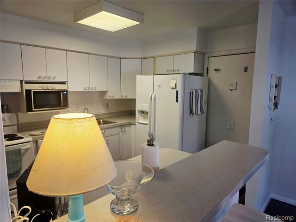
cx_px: 148
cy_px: 111
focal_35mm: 23
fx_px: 197
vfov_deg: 58.9
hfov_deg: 73.9
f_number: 1.8
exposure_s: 1/120
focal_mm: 5.4
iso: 50
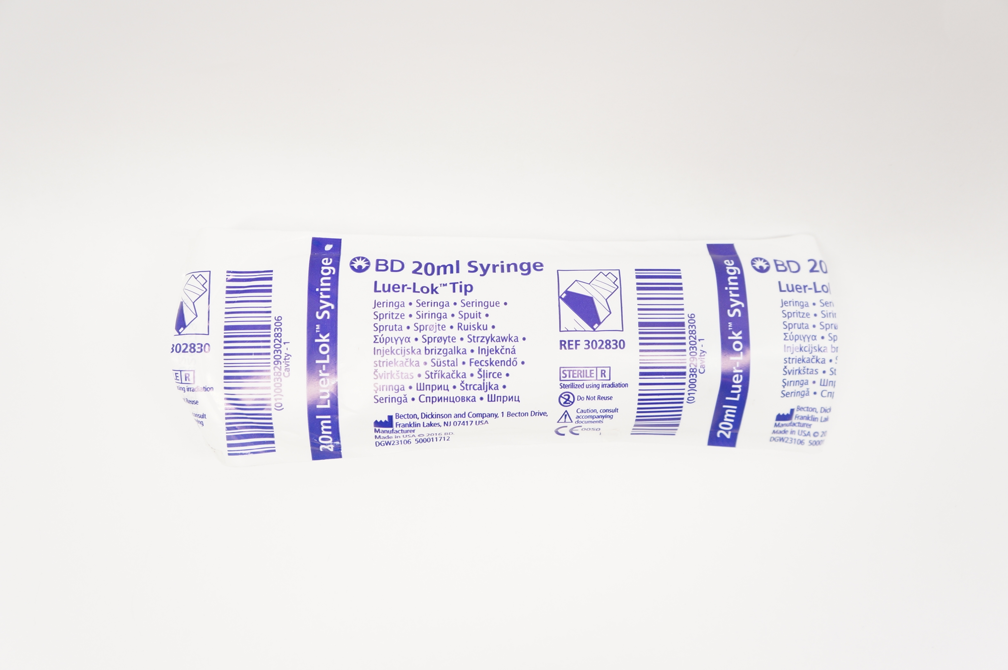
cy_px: 335
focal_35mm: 38
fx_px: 1049
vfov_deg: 35.4
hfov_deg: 51.3
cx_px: 504
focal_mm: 25
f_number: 4.5
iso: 400
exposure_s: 1/80
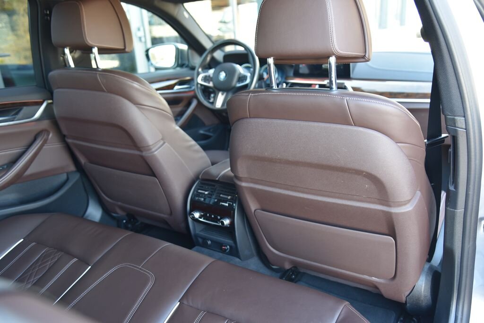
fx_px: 417
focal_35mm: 31
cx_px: 242
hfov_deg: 60.3
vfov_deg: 42.4
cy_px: 162
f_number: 4
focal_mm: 31
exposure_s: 1/30
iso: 500
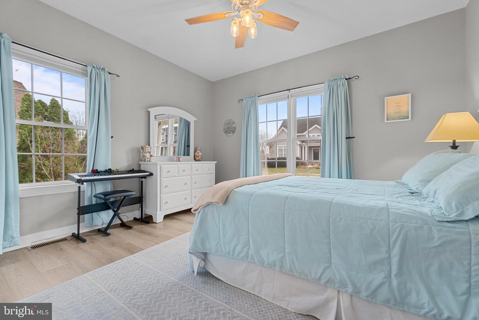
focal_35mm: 15
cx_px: 240
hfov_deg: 100.4
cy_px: 160
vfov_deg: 77.3
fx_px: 200
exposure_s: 1/2.5
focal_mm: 10
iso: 200
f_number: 7.1
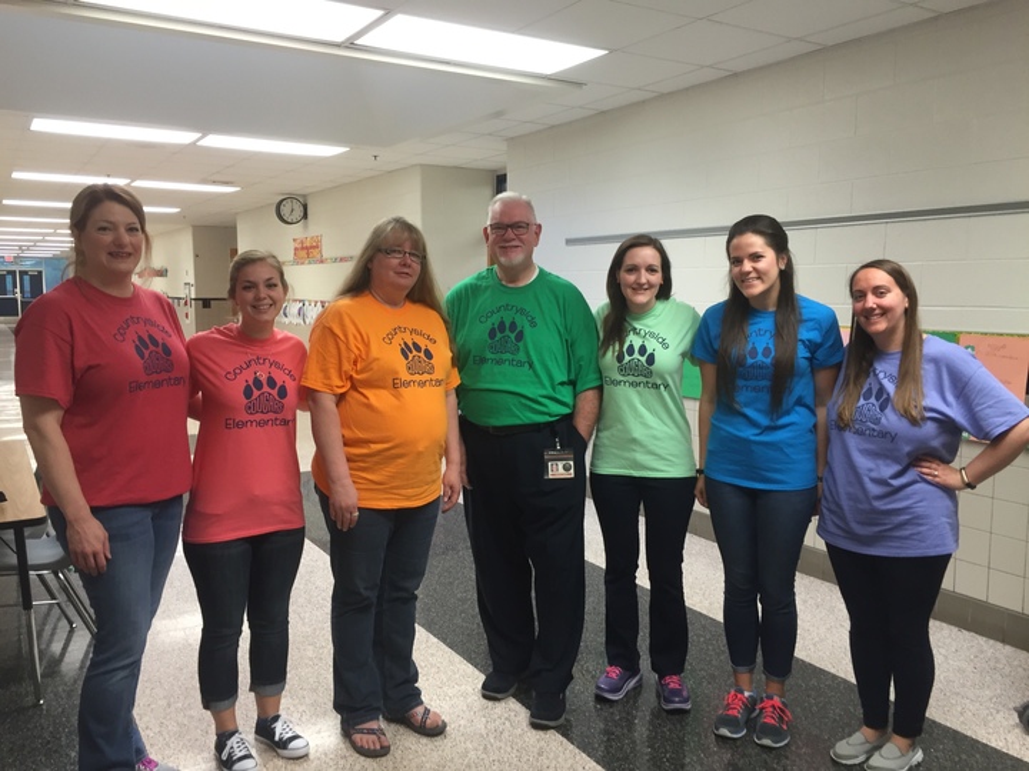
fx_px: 862
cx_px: 514
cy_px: 386
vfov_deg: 48.2
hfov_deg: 61.7
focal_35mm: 29
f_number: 2.2
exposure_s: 1/30
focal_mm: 4.15
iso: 100
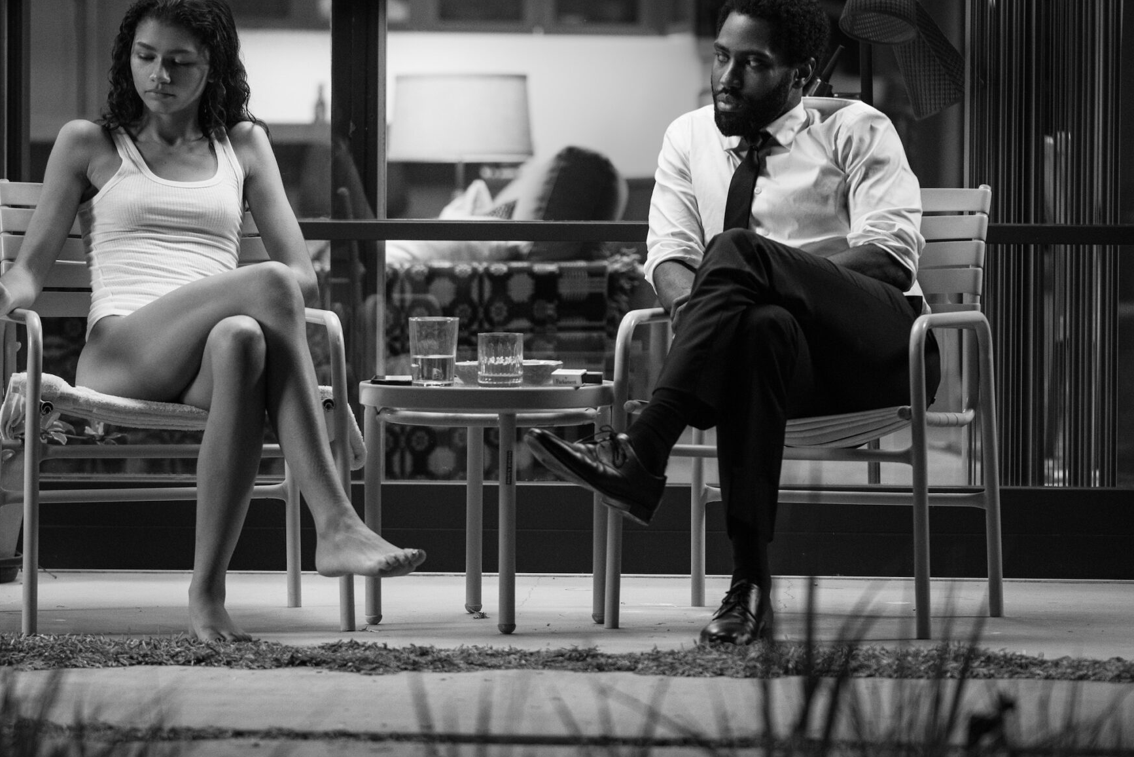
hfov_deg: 12.5
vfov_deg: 8.4
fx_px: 5167
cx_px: 485
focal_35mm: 164
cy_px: 339
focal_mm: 111
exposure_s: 1/125
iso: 3200
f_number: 2.8
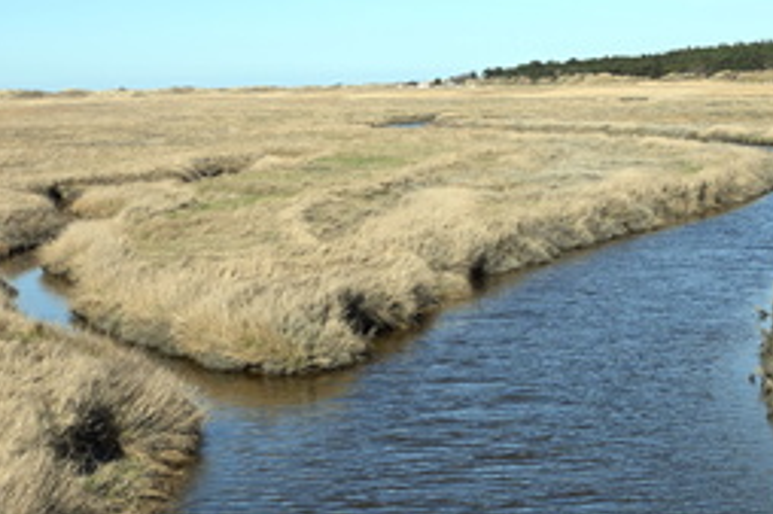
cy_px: 297
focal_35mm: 83
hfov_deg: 24.4
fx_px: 1776
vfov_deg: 16.5
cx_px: 536
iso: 100
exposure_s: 1/500
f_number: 8
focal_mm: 35
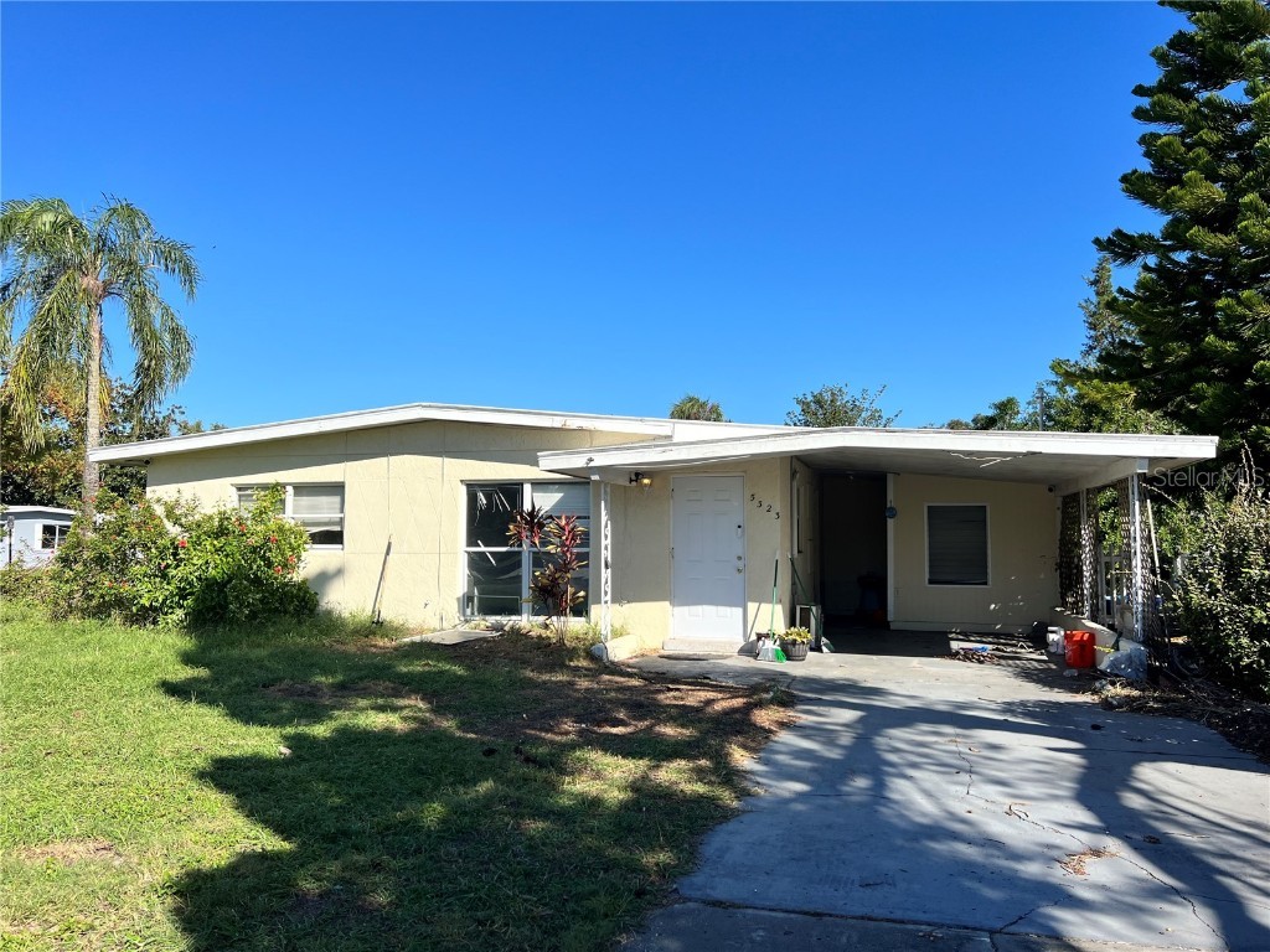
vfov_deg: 53.1
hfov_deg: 67.3
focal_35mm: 26
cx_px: 635
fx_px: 954
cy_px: 476
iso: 50
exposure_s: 1/4444
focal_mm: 5.7
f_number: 1.5
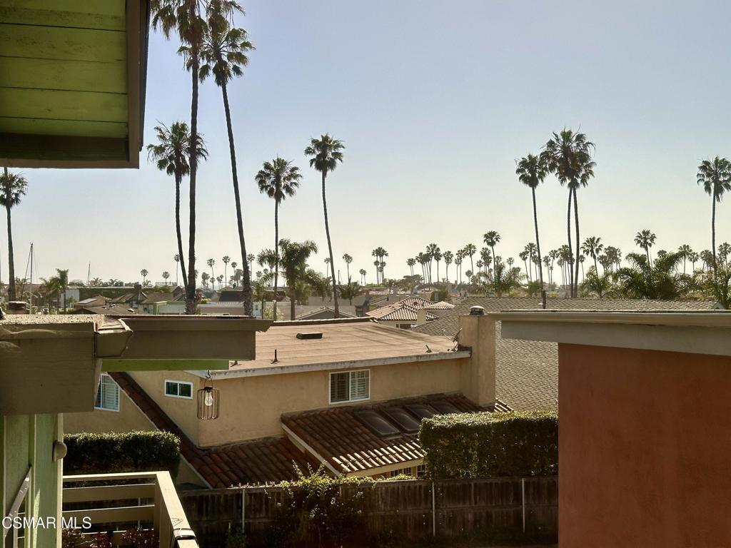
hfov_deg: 39.7
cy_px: 274
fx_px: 1014
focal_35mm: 48
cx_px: 366
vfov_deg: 30.3
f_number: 1.78
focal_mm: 6.86
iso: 64
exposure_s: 1/3876
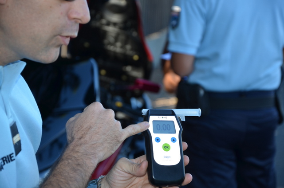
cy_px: 94
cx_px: 142
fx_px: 1086
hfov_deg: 14.9
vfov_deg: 9.9
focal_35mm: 138
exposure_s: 1/125
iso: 250
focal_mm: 92
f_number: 5.6
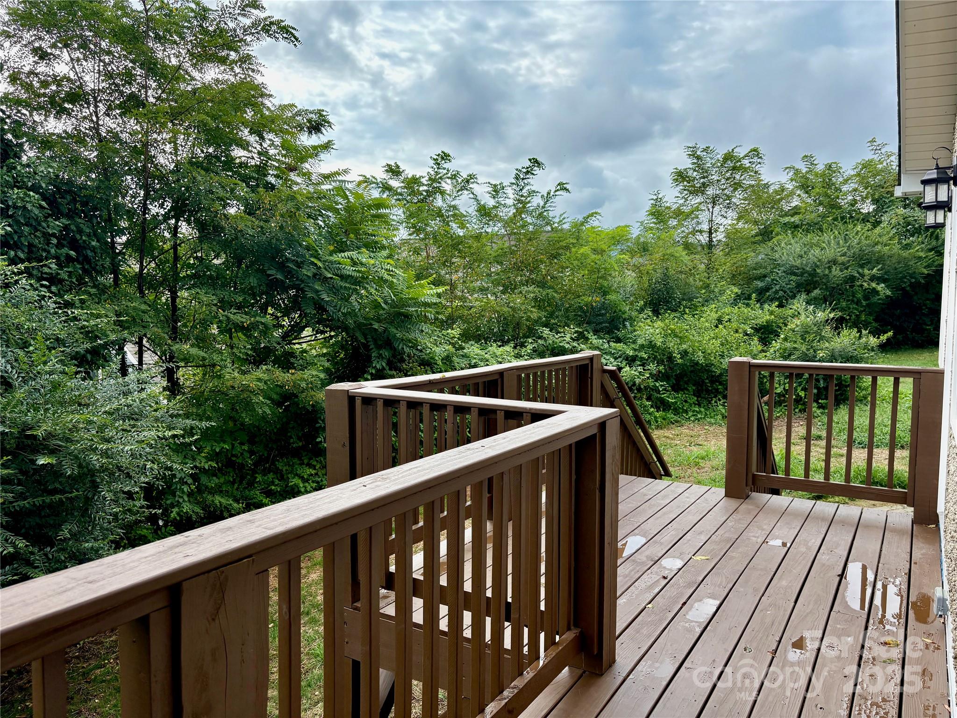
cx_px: 478
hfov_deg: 67.3
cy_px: 359
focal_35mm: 26
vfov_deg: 53.1
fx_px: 719
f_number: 1.6
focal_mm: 5.96
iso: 64
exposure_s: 1/1901
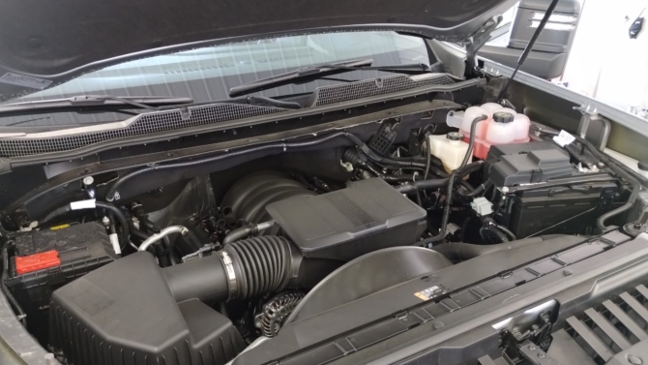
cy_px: 215
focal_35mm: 31
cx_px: 320
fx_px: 533
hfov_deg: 62.6
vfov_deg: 37.7
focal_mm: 4.27
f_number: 1.8
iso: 1756
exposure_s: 1/30
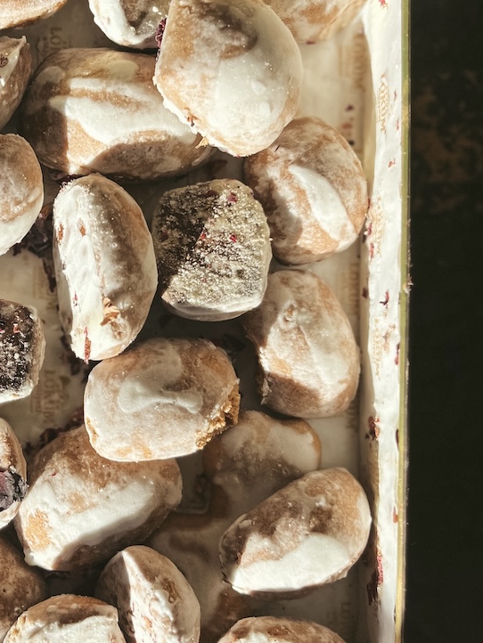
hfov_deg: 29.9
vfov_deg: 39.6
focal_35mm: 48
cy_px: 340
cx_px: 128
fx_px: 892
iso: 50
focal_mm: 5.1
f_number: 1.6
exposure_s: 1/1500
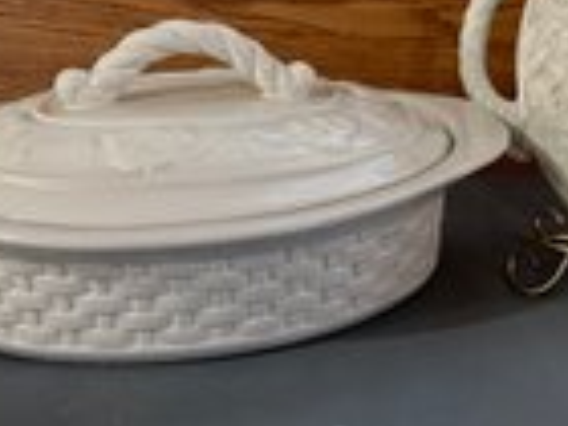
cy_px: 136
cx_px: 570
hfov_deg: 30.4
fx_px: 968
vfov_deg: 24.7
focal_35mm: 59
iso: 400
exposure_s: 1/60
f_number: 1.78
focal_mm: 6.86
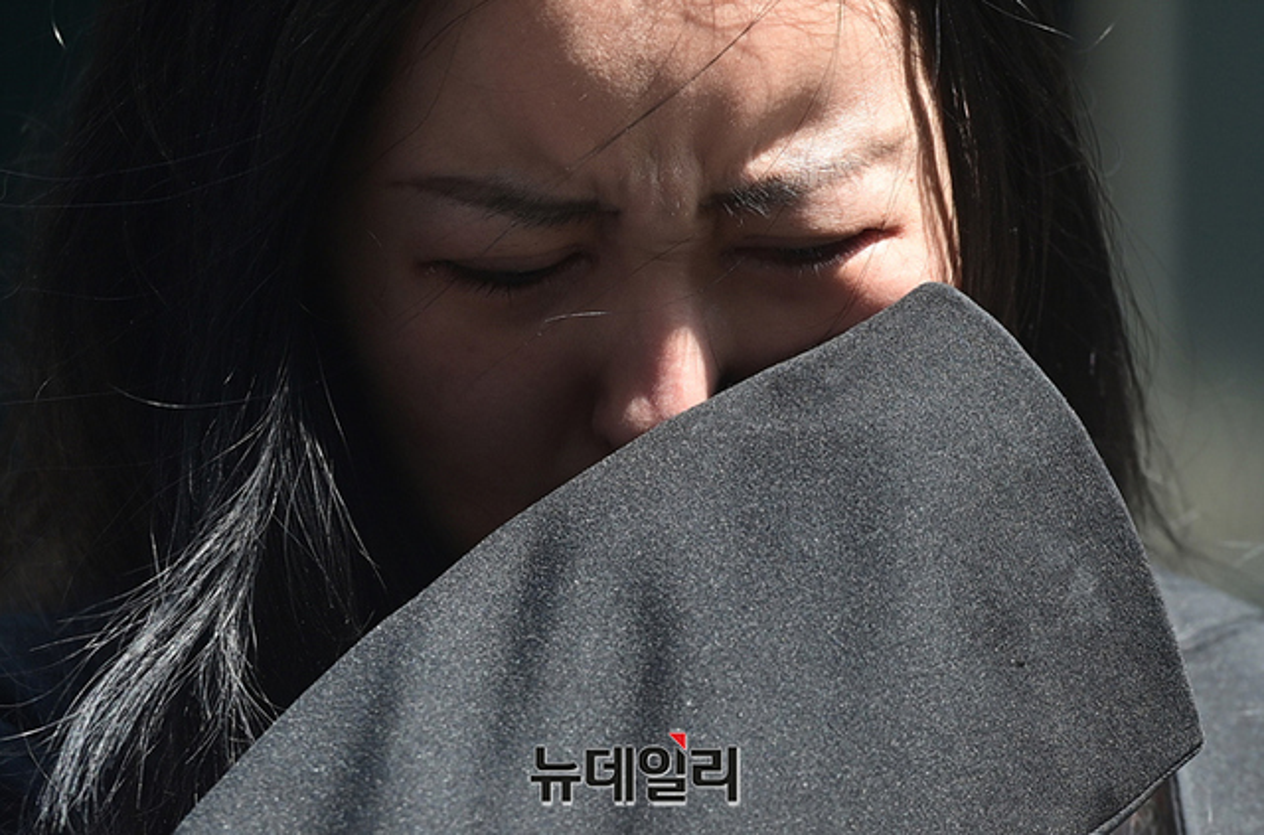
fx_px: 7003
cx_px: 632
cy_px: 418
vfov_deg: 6.8
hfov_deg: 10.3
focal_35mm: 200
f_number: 4.5
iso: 100
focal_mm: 200
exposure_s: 1/250
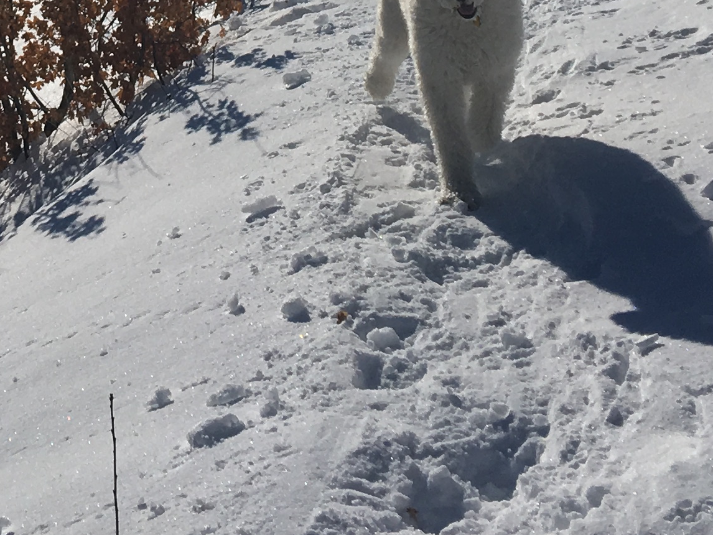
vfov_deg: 13.6
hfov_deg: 18.9
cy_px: -287
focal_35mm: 102
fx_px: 2101
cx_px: 66
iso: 25
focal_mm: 4.15
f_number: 2.2
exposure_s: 1/7692
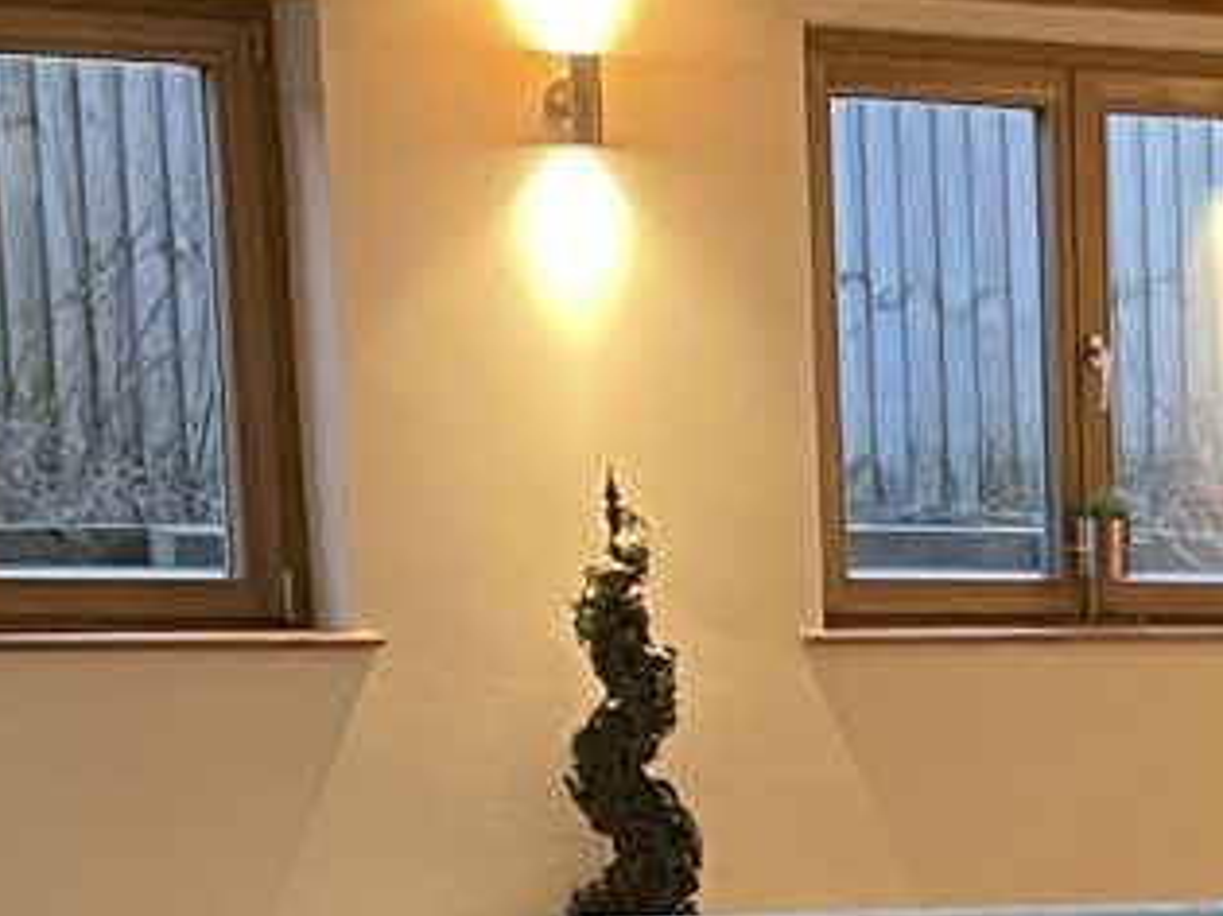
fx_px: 5969
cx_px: 2504
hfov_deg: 10.6
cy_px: 1727
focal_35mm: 169
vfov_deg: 8.4
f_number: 1.6
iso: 250
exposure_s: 1/50
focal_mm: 4.2
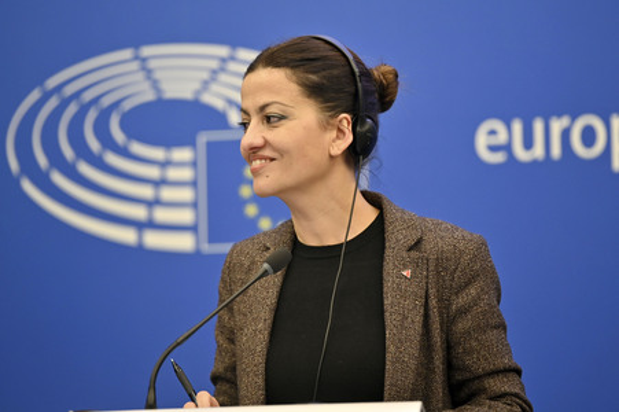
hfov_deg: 11.8
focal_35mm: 175
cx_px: 310
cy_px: 206
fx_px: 3007
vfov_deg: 7.8
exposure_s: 1/160
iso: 640
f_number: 2.8
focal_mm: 175
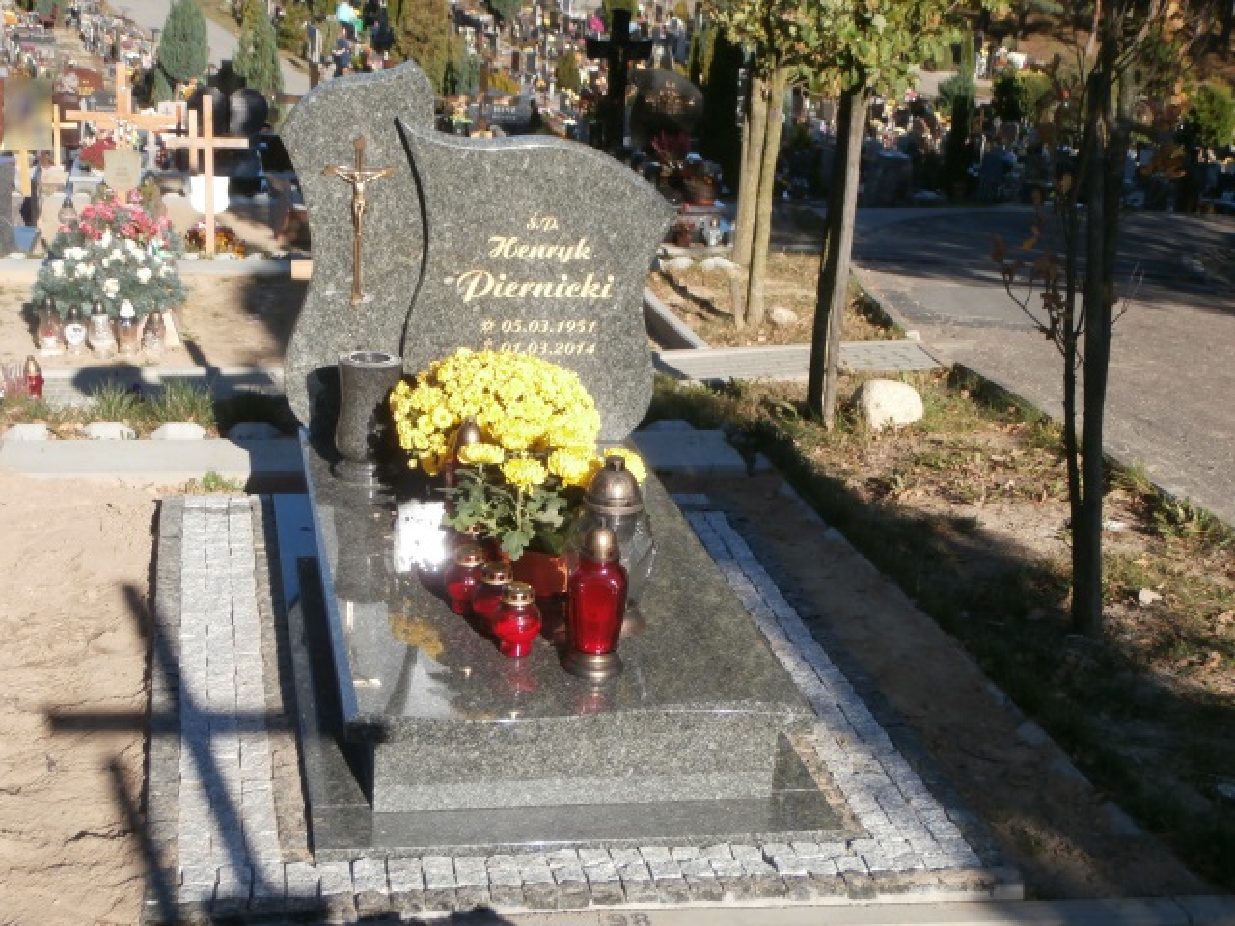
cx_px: 618
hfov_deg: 33.8
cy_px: 463
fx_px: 2034
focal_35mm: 57
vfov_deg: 25.7
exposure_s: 1/400
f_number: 4.5
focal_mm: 10.11
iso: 100
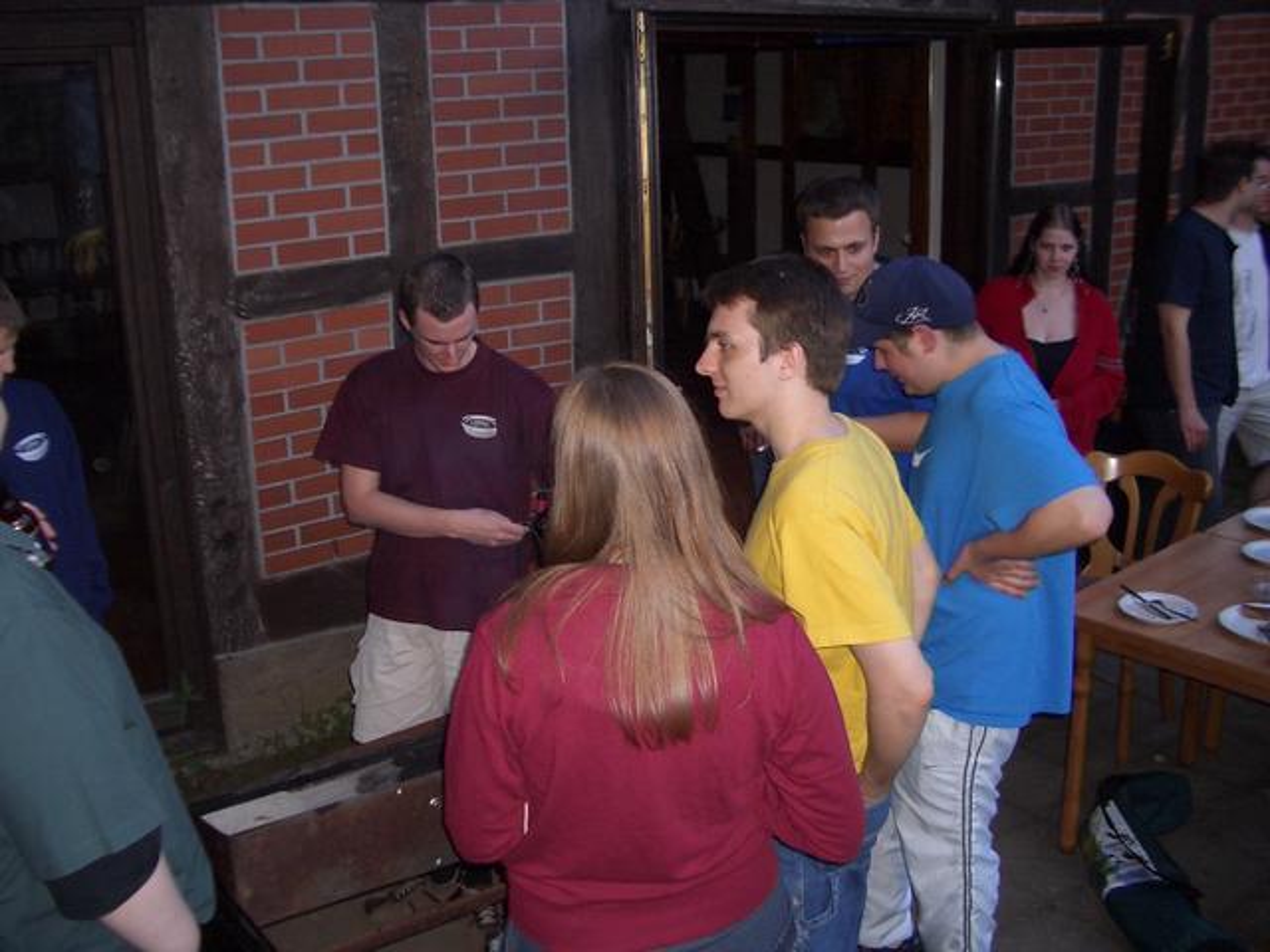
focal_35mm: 35
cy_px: 476
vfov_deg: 40.7
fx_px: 1284
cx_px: 635
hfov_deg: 52.6
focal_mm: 5.8
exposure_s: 1/40
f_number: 2.6
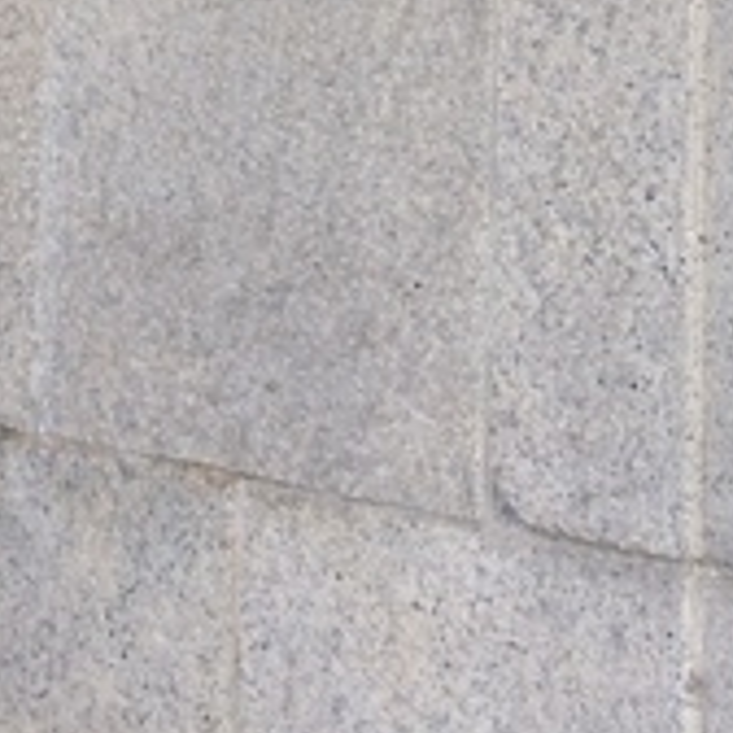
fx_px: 2444
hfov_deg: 17.0
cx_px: 563
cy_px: -373
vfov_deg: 15.7
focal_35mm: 102
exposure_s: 1/446
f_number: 2.2
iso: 32
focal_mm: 4.15
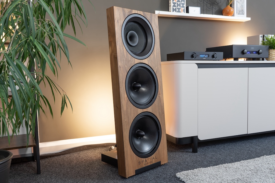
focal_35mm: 34
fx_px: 260
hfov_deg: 55.8
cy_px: 92
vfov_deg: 38.9
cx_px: 138
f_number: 13
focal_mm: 34
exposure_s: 1.6
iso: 125
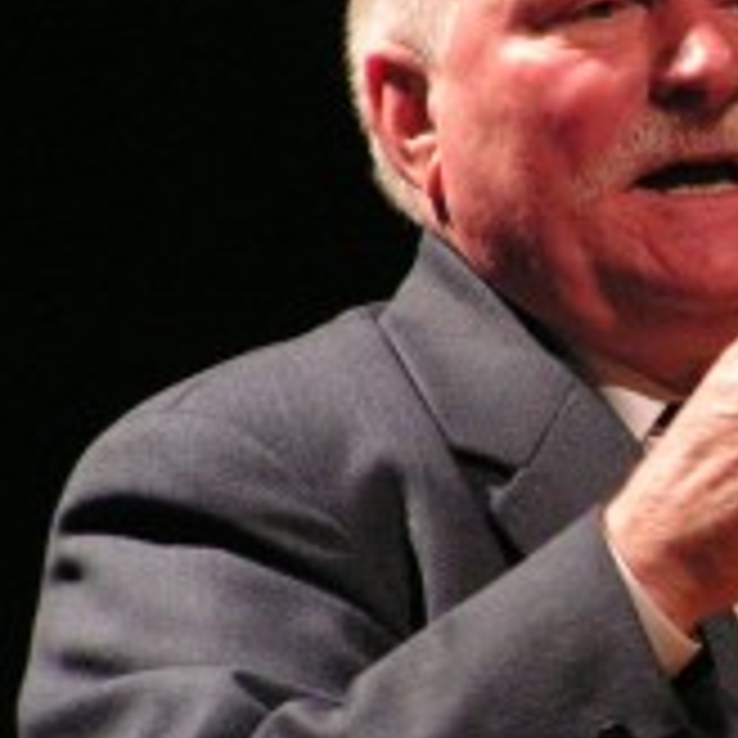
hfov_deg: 3.8
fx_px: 11168
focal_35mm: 463
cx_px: 864
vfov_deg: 3.8
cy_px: 356
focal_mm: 35.9
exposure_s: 1/100
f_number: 3.3
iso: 400
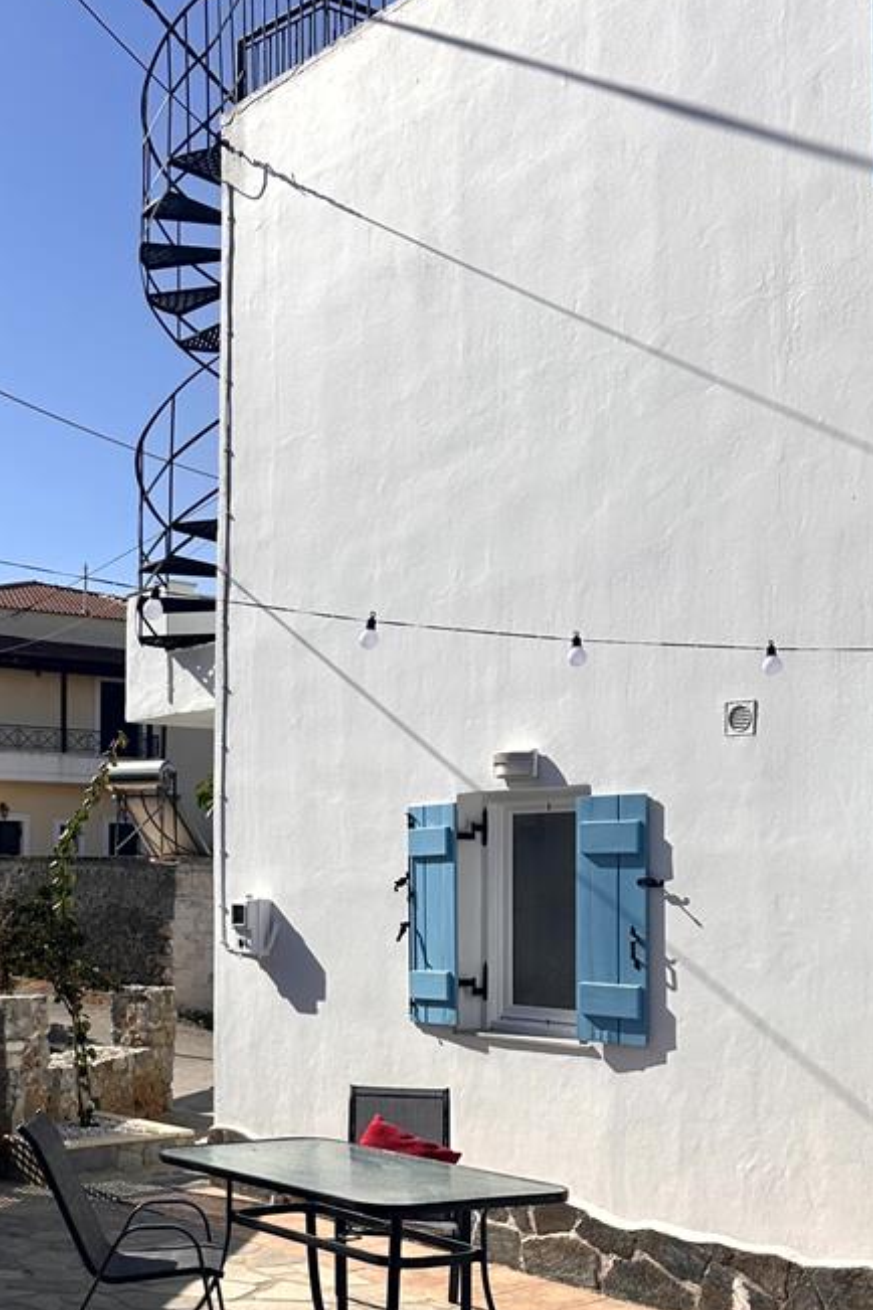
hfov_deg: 28.3
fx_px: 1673
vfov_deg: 42.2
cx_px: 115
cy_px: 859
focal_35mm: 46
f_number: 1.78
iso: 80
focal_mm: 6.86
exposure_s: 1/8929
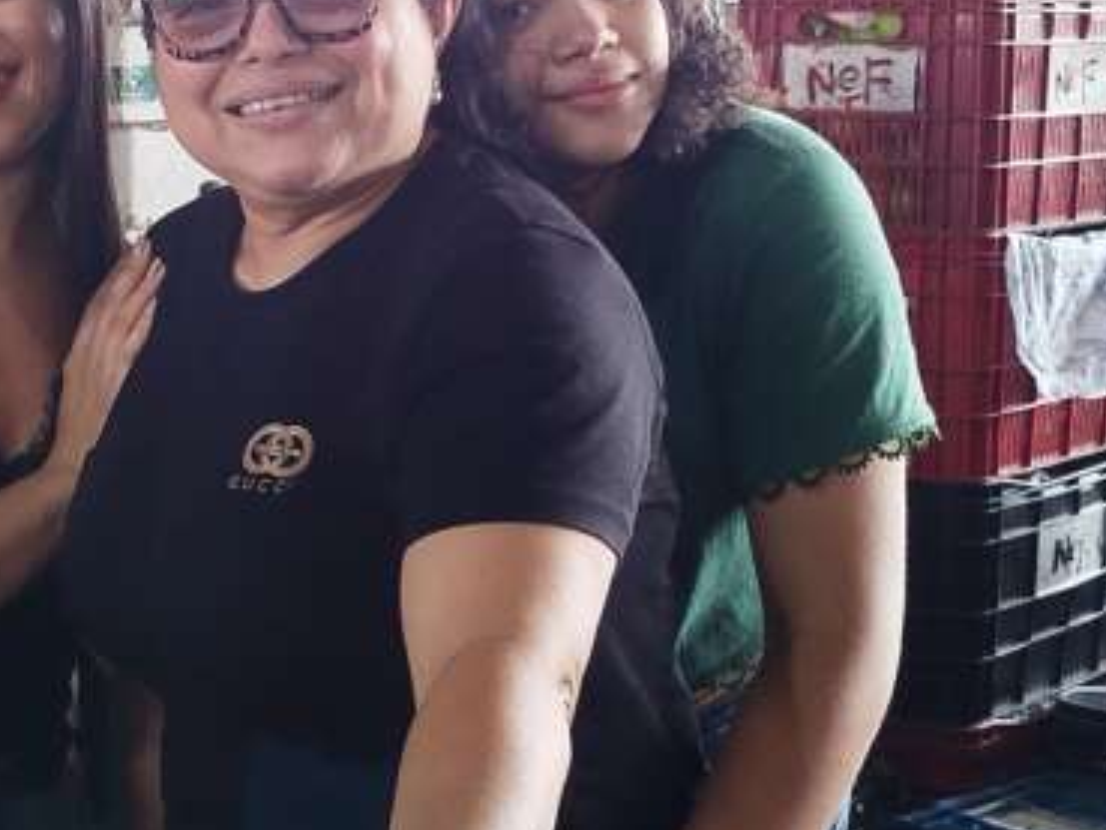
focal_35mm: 78
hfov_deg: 24.9
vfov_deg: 18.9
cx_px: 348
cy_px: 276
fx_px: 2493
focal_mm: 5.31
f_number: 1.7
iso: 100
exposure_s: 1/30
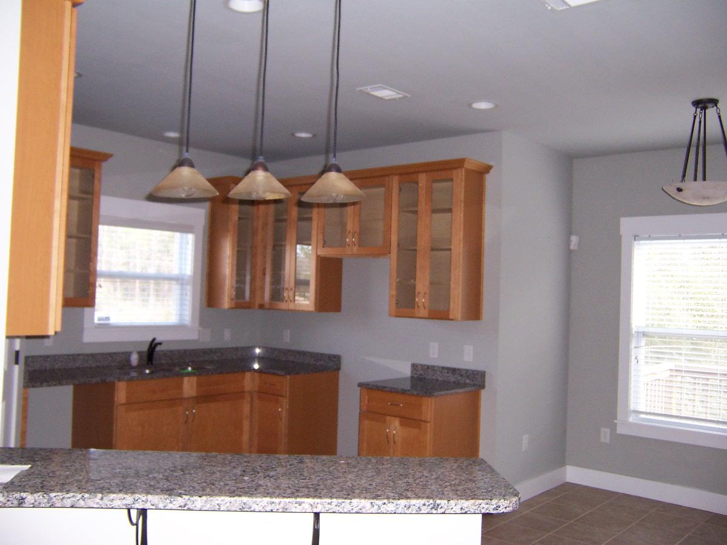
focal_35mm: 33
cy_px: 272
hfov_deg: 55.4
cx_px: 364
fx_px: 693
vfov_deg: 42.9
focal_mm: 5.5
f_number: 2.8
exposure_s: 1/60
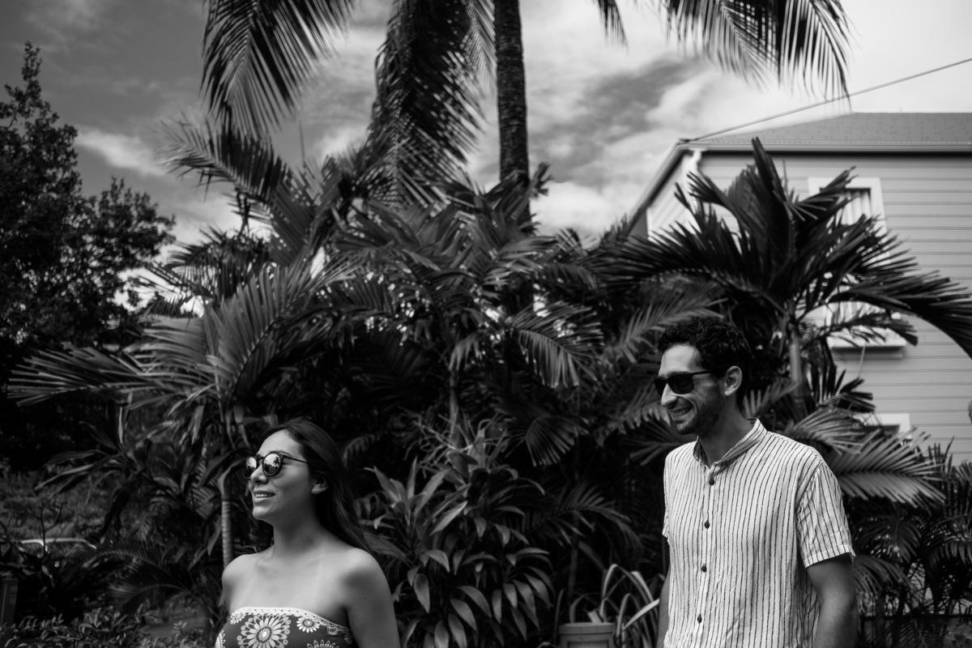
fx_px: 945
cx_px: 486
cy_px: 324
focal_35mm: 35
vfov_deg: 37.9
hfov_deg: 54.4
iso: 250
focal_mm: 23
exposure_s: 1/8000
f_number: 2.2
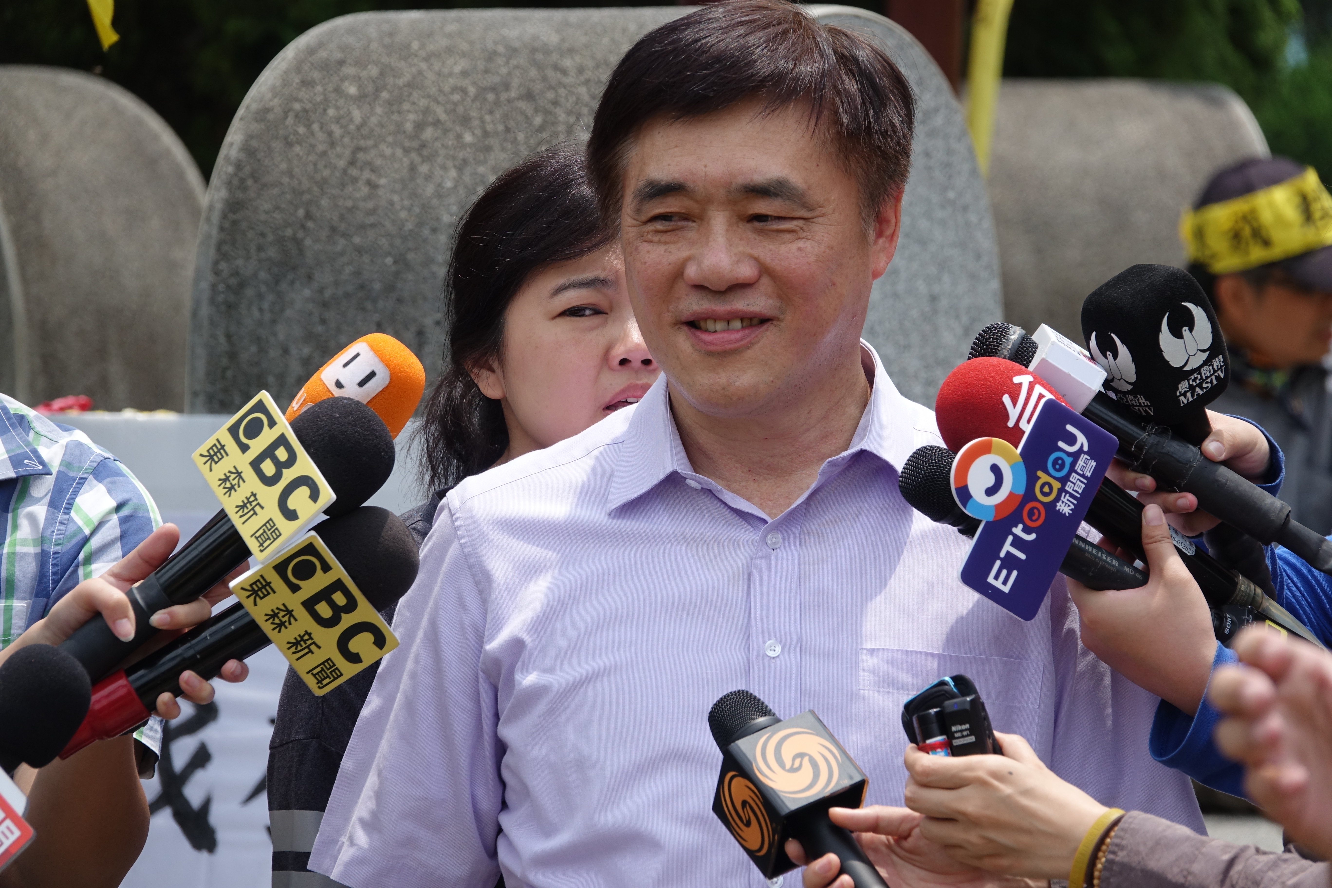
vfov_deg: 5.6
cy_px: 444
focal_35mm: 247
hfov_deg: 8.3
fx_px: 9138
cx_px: 666
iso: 200
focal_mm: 90.45
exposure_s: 1/1000
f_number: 4
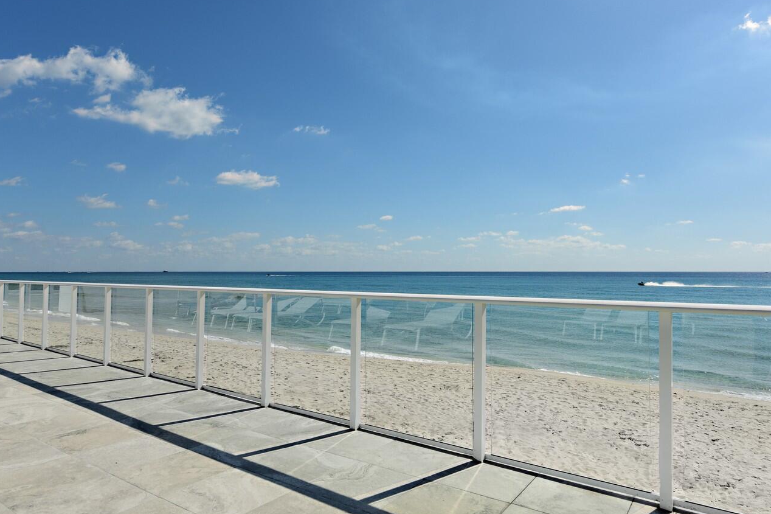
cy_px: 264
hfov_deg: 81.2
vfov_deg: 59.5
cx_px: 382
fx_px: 450
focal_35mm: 21
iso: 160
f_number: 5.6
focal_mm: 20
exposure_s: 1/2000
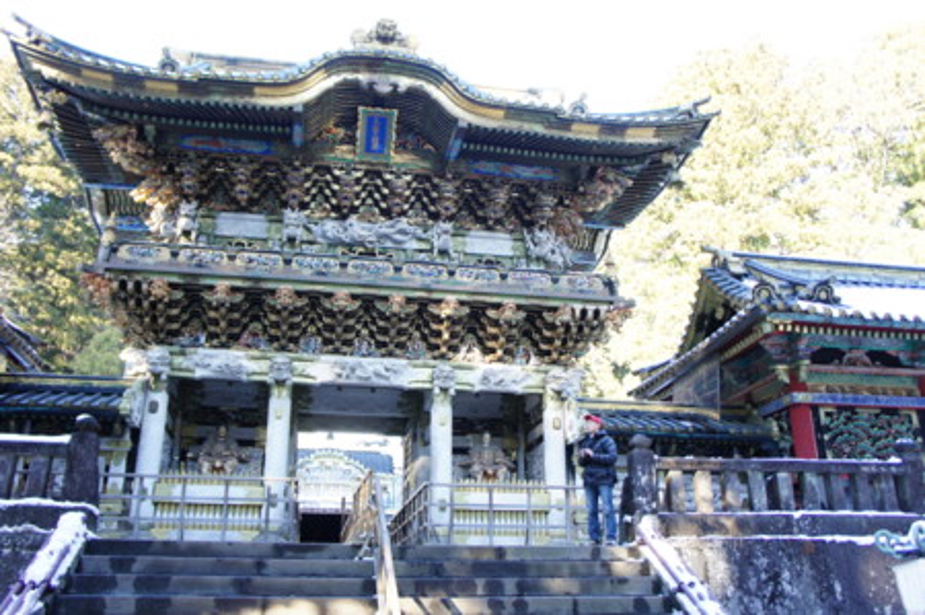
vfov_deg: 41.6
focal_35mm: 32
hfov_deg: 59.5
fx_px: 808
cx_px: 462
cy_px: 308
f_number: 4
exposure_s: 1/30
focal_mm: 21
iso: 200
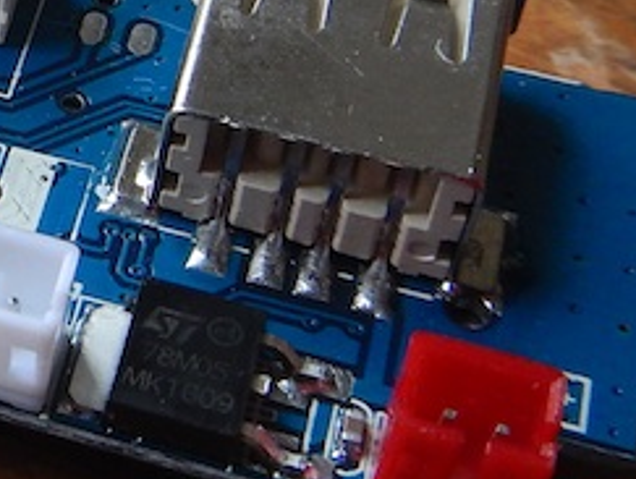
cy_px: -59
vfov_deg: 12.0
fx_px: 2245
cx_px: -364
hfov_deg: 14.8
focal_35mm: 122
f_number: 3.9
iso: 250
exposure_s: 1/30
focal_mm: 5.9
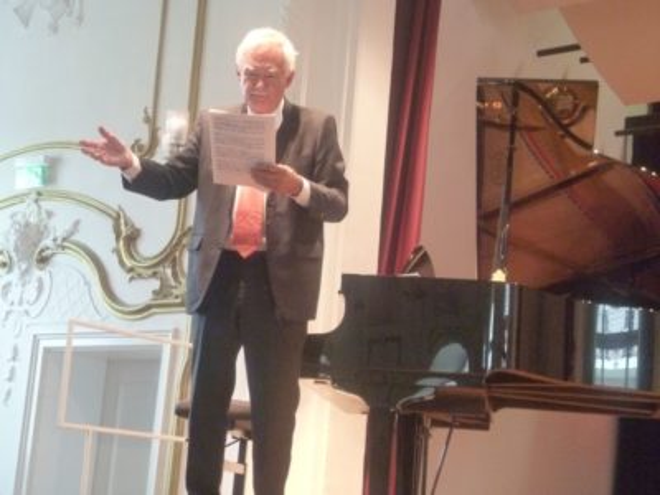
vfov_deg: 21.3
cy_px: 248
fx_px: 1316
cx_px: 330
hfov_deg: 28.2
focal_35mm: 69
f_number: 4.5
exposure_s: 1/20
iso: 800
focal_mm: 12.3
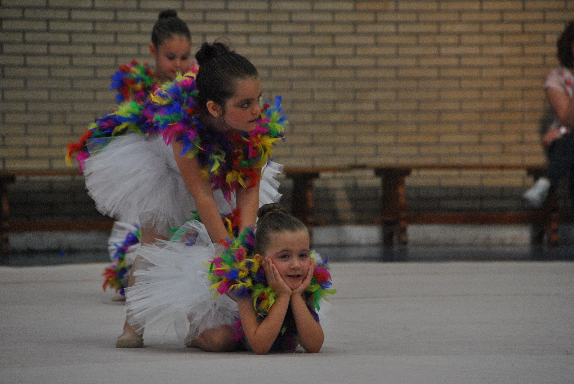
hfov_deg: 6.9
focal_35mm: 300
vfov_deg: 4.6
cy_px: 192
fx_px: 4789
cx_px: 287
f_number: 6.3
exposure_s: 1/200
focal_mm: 200
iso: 800
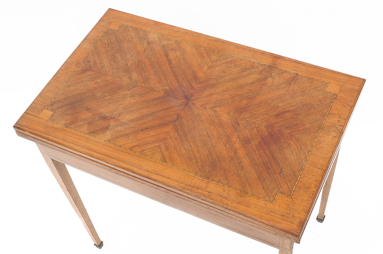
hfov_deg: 53.2
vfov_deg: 36.8
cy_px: 127
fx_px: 383
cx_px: 192
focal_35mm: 36
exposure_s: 1/160
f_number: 8
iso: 320
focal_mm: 24
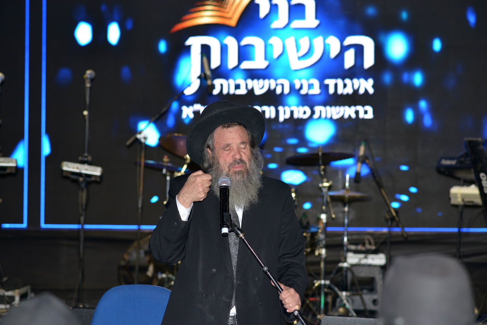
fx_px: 1150
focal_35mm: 85
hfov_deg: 23.9
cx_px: 244
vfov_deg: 16.1
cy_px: 162
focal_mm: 85
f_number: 3.2
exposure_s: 1/200
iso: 640
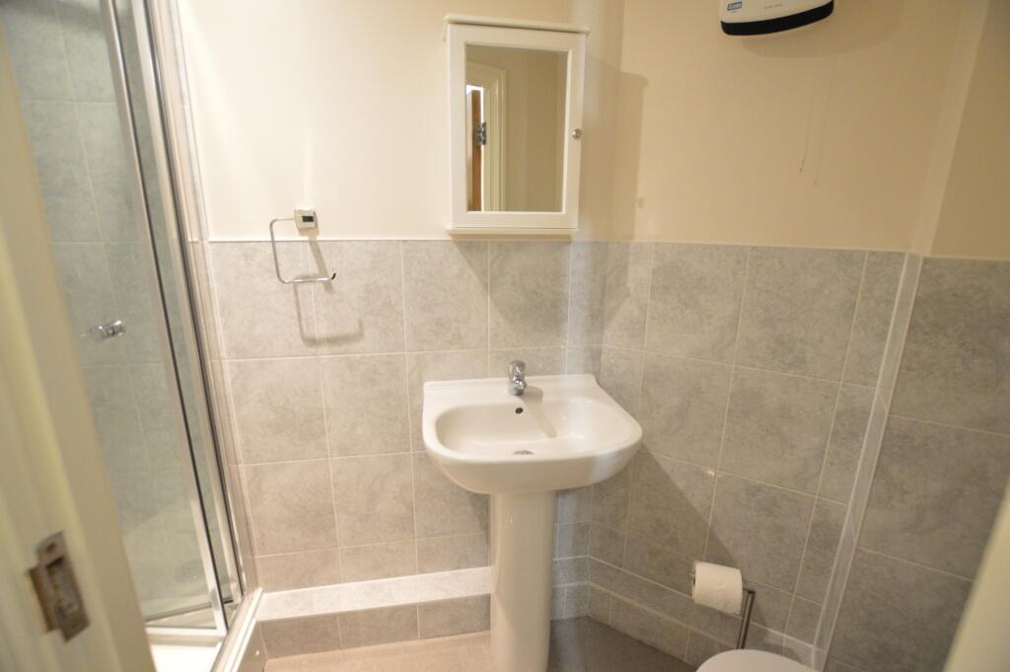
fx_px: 420
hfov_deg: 100.4
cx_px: 505
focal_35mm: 15
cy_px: 336
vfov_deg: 77.2
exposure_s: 1/25
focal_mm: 10
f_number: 3.5
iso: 3200
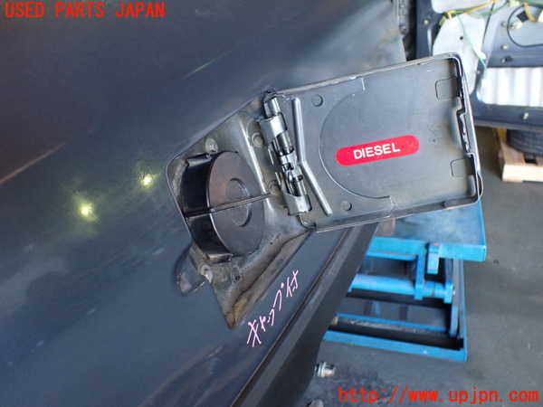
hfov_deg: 60.0
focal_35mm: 30
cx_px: 272
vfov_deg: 46.8
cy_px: 204
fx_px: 471
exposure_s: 1/125
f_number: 2.3
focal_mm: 5.4
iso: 800
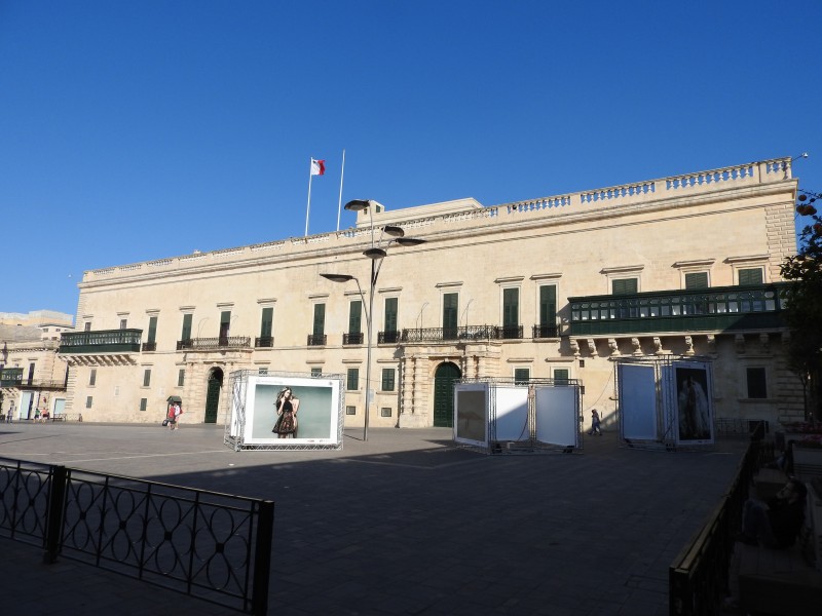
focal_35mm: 24
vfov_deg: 56.8
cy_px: 308
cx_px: 411
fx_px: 570
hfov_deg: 71.6
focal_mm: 4.3
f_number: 3.3
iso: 100
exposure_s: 1/2000
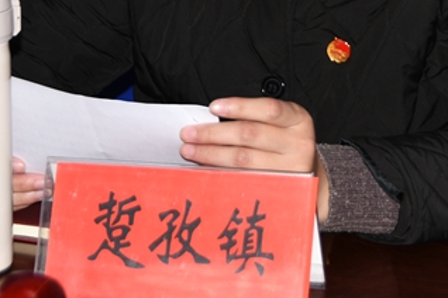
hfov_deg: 10.0
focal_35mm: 206
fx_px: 2563
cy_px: -53
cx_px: 249
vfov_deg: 6.6
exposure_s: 1/60
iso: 125
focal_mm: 55
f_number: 4.8
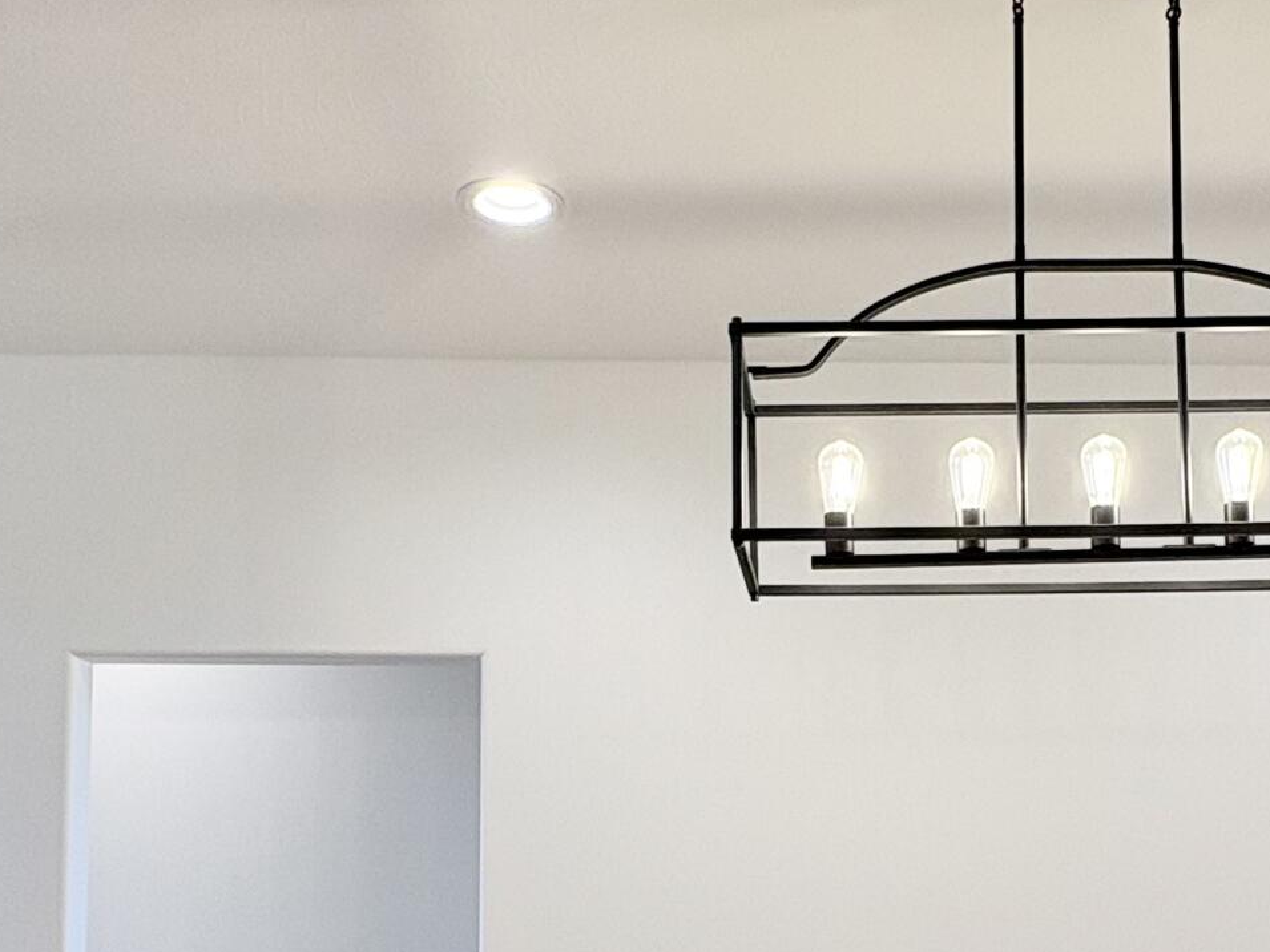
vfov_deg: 31.4
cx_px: 827
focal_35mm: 44
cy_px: 848
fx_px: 1614
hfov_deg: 42.5
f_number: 2.2
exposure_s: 1/131
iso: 80
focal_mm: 2.22
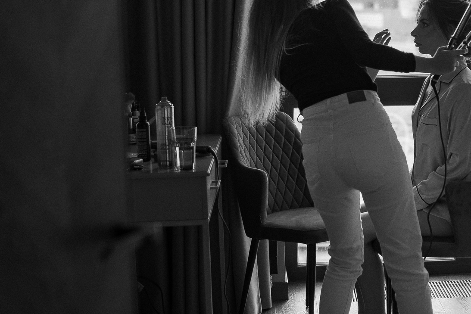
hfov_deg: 24.1
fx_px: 1073
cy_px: 120
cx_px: 426
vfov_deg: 16.6
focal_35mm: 82
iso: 200
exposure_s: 1/800
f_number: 1.4
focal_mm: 35
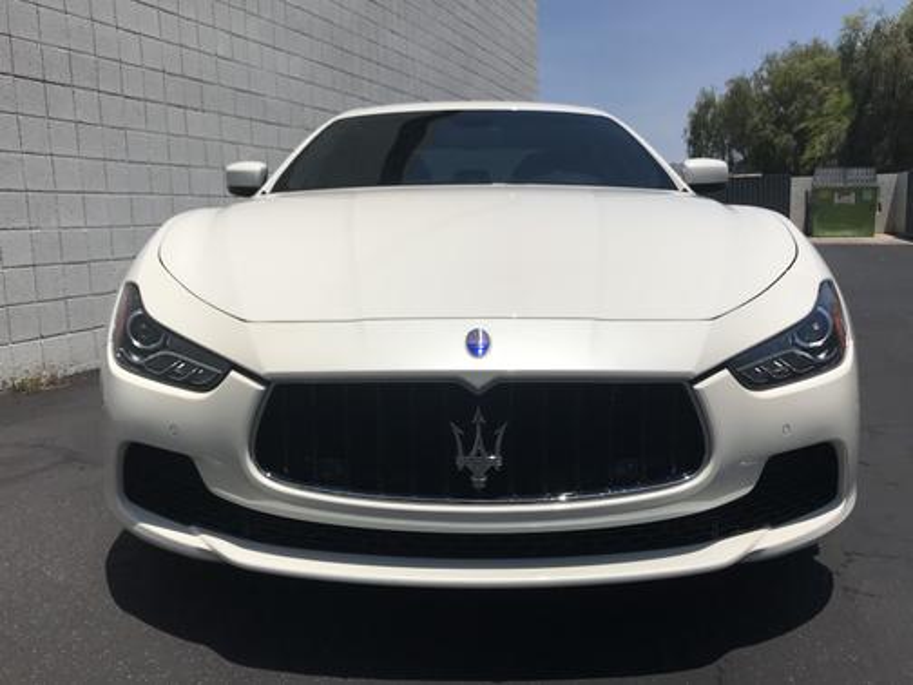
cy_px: 342
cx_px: 456
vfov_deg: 49.7
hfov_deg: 63.4
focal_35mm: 28
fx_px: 739
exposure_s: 1/8772
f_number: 1.8
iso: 25
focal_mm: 3.99
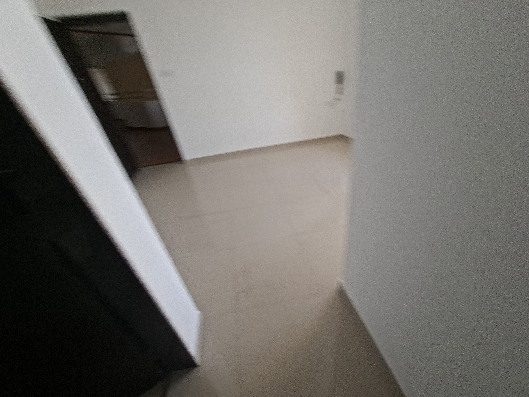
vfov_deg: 89.9
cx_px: 264
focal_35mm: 13
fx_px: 199
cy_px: 198
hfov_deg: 106.2
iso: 50
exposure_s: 1/60
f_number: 2.2
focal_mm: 1.74
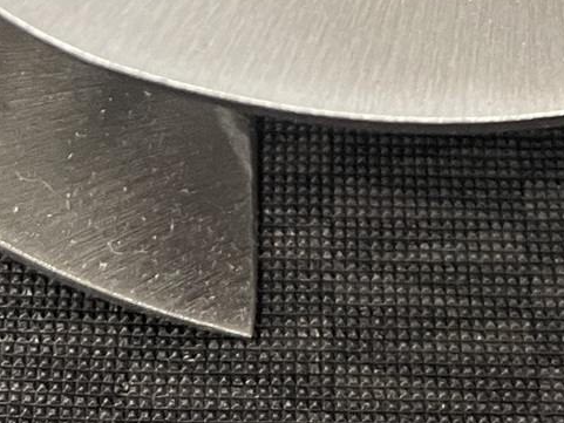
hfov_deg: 18.9
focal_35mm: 104
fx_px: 1695
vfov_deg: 12.7
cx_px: 306
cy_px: -389
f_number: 1.6
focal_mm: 5.1
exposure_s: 1/60
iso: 200
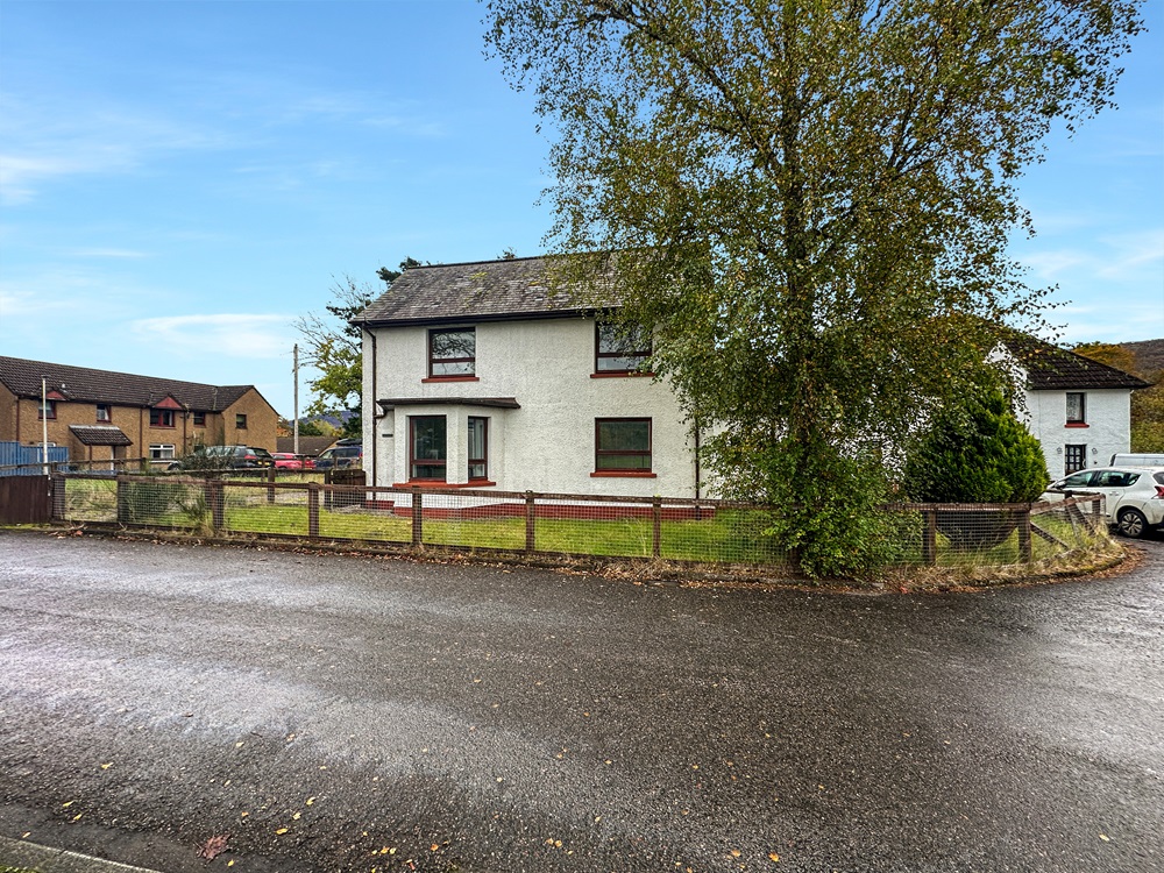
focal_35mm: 14
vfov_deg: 85.7
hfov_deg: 102.1
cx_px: 582
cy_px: 436
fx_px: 471
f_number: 2.2
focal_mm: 2.22
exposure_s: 1/180
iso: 40
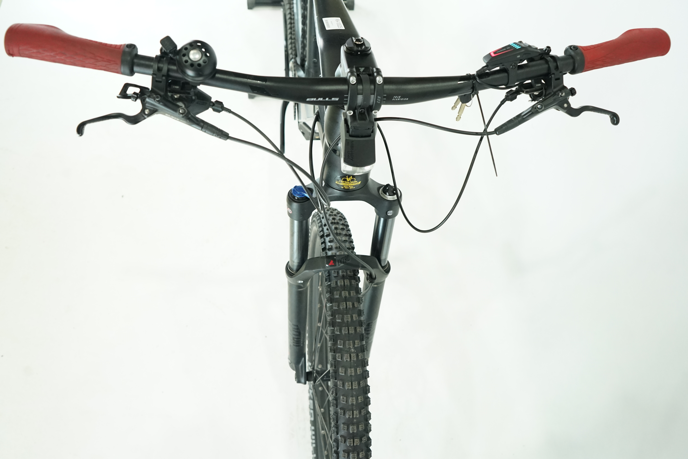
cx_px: 344
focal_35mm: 28
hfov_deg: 65.5
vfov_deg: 46.4
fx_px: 535
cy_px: 230
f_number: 5
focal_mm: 28
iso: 2500
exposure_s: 1/200
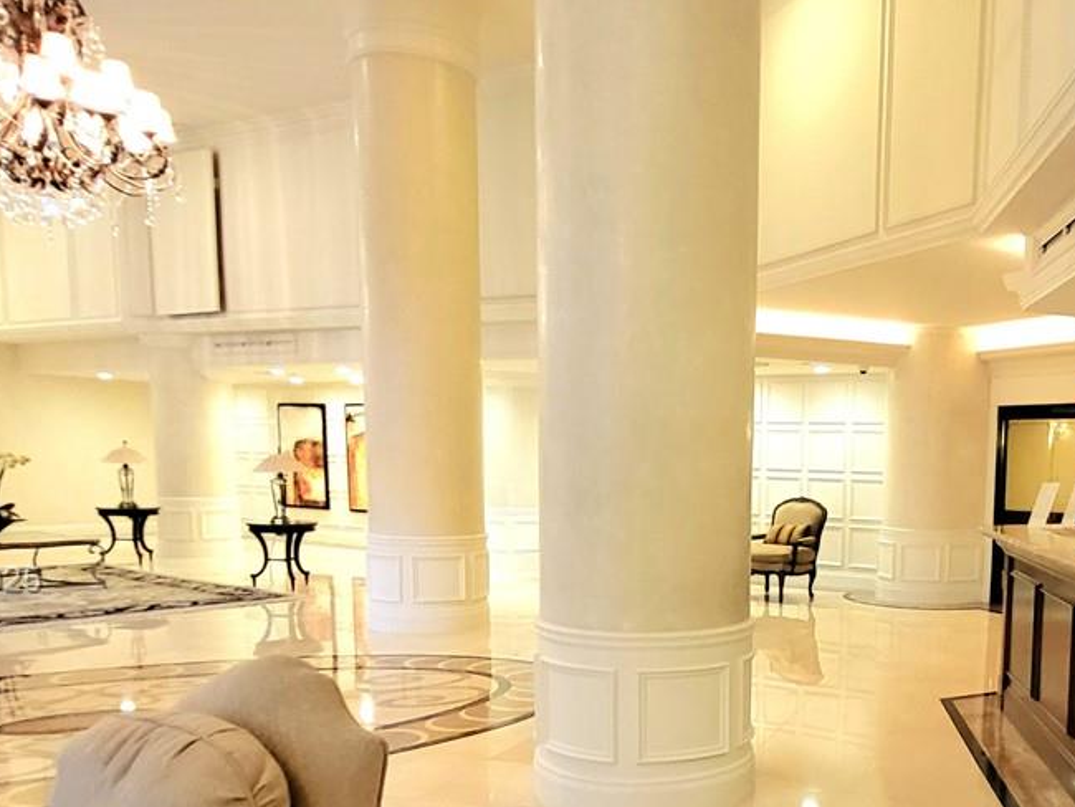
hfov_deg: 53.6
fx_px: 994
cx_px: 835
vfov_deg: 43.1
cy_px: 582
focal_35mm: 32
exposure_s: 1/40
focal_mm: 1.74
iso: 320
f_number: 2.2
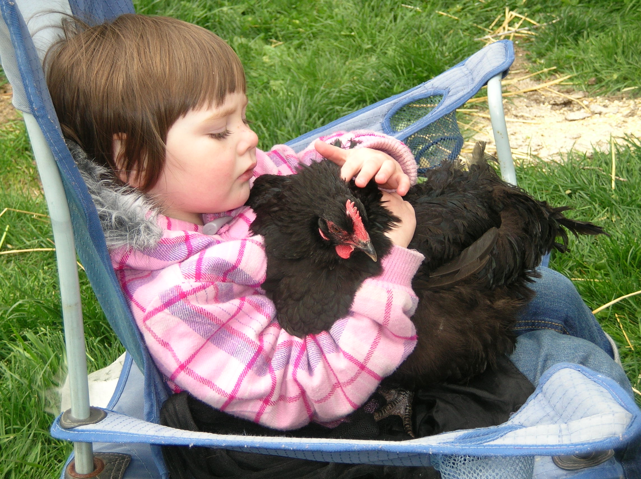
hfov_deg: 20.5
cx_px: 320
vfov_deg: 15.4
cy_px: 240
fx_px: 1776
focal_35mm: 96
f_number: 3.5
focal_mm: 15.9
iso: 50
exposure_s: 1/175
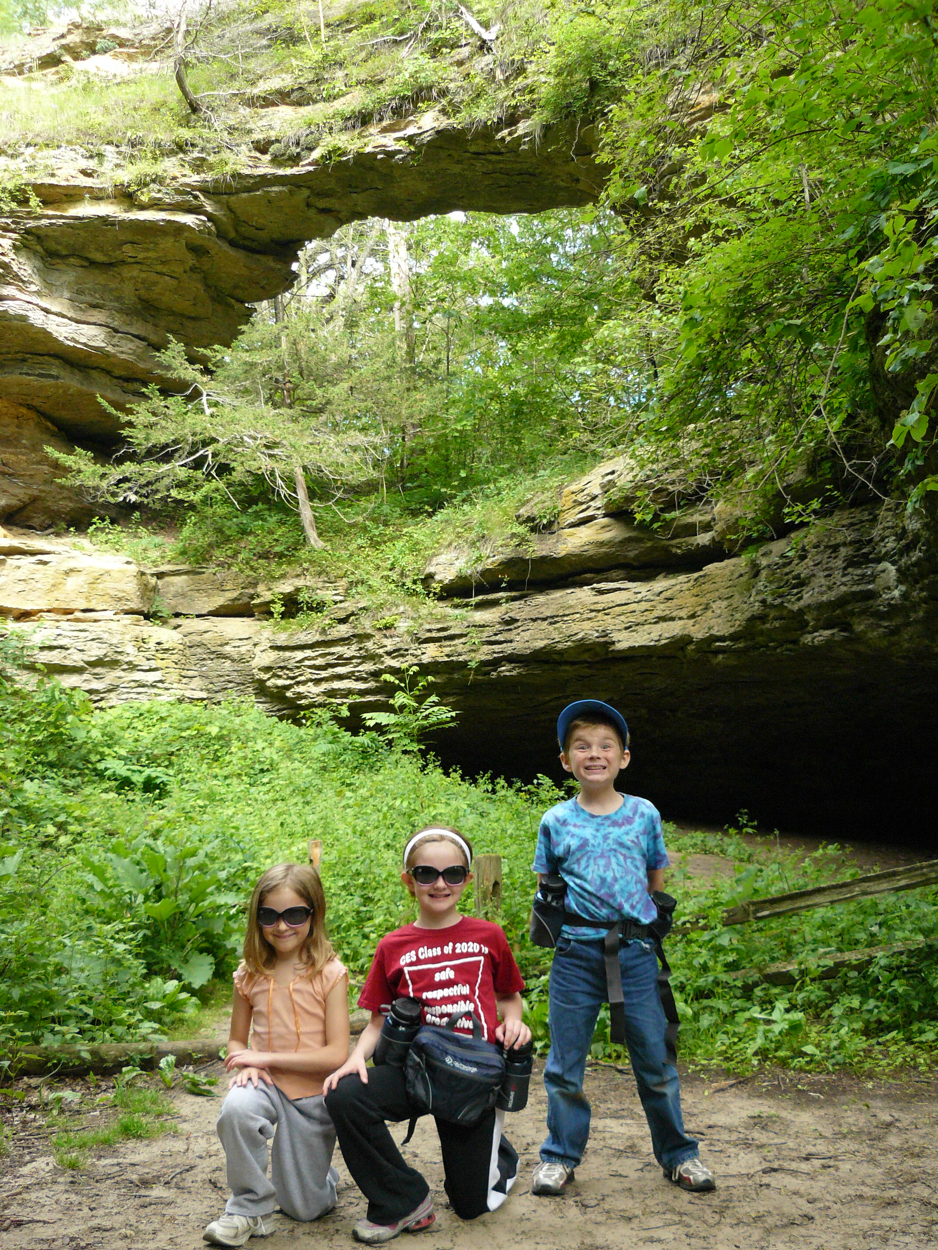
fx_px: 1301
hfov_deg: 39.7
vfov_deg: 51.4
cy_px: 625
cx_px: 469
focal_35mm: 36
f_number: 2.8
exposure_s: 1/200
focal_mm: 6
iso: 200
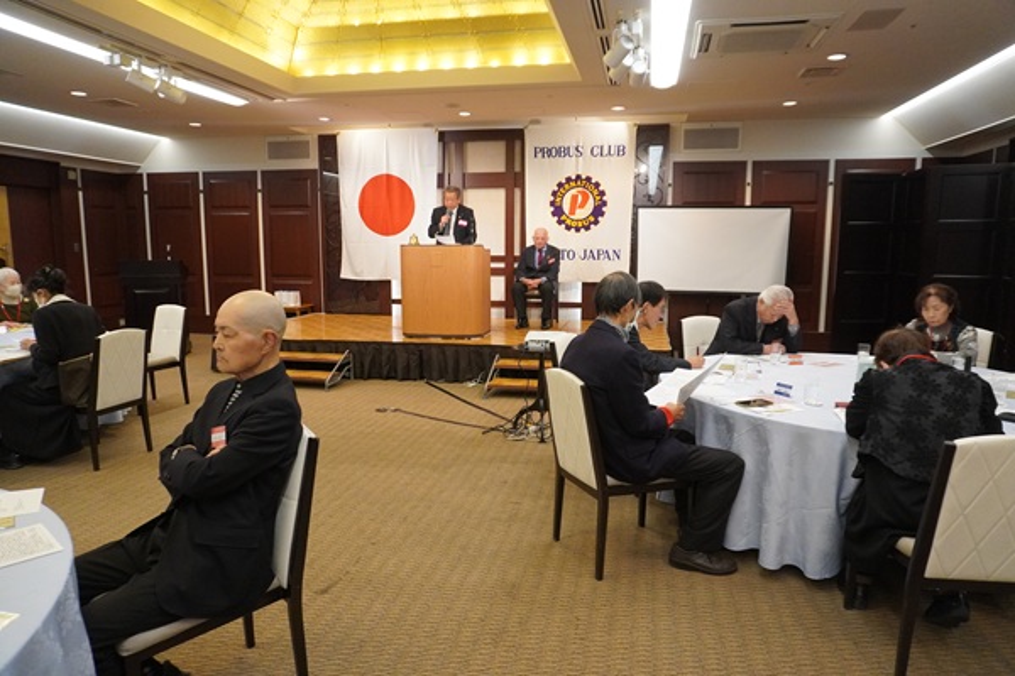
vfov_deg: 53.1
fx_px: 677
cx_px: 508
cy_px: 338
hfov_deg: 73.7
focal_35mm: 24
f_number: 4
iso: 3200
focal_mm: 16
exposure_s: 1/160
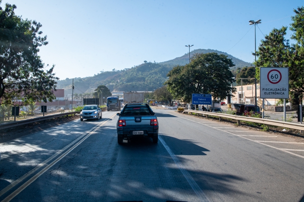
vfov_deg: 42.3
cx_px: 152
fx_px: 262
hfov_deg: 60.3
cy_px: 101
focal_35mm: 31
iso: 800
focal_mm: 31
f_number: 11
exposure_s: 1/500
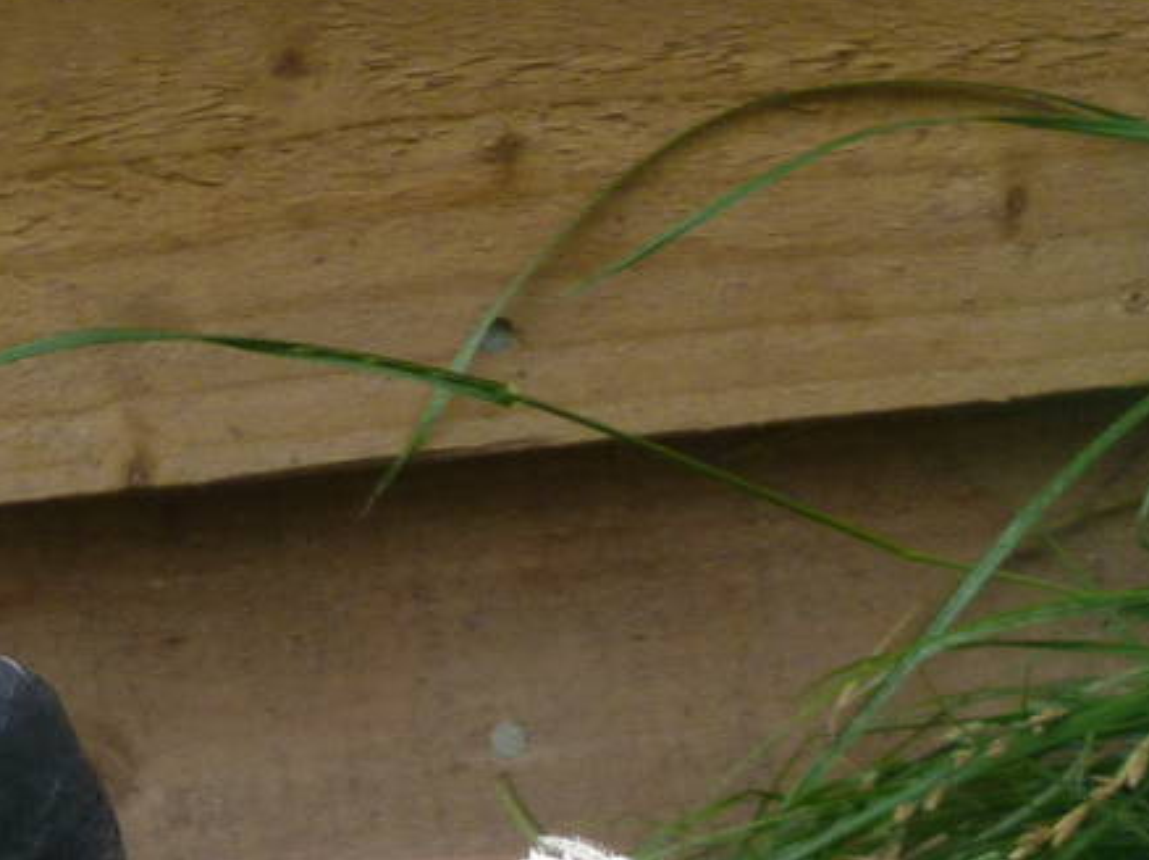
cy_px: 1282
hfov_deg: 1.8
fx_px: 36392
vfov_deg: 1.4
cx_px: 370
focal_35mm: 1097
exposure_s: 1/125
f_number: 4.9
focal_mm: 49.2
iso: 125
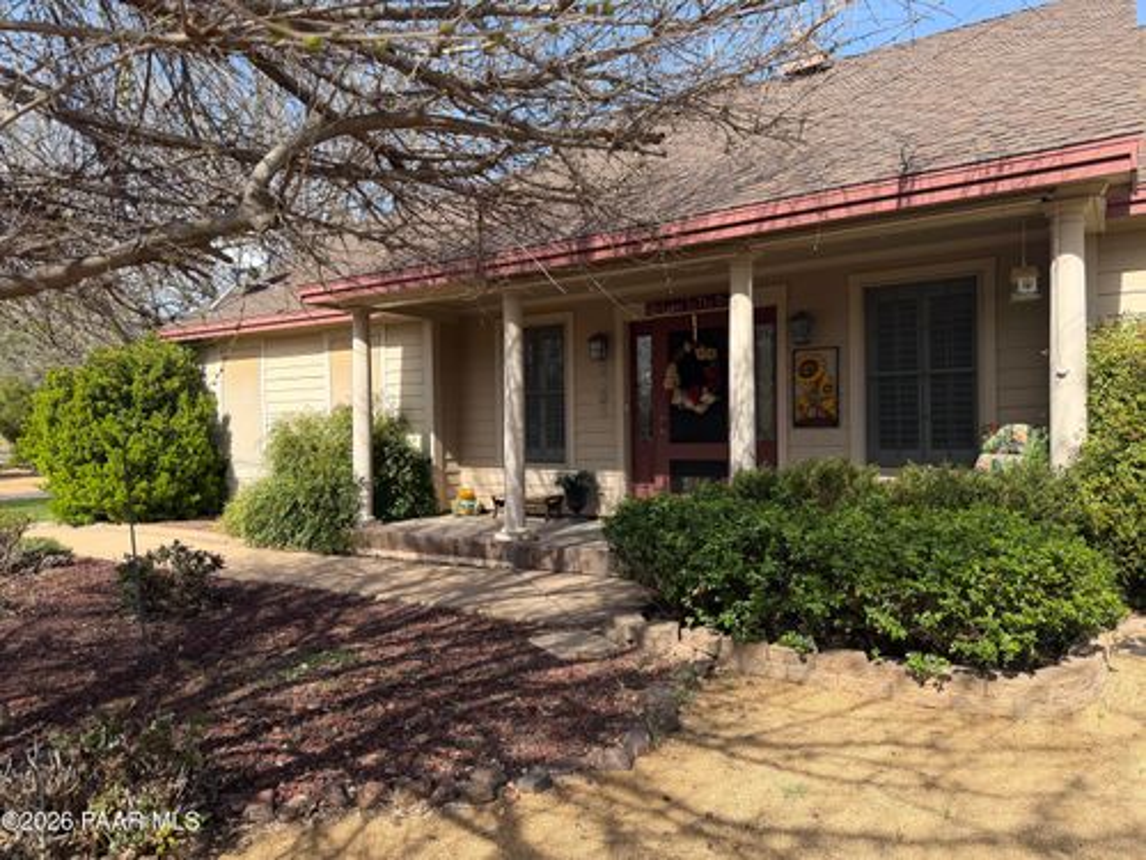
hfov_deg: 71.6
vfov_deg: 56.8
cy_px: 430
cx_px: 573
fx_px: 795
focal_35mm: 24
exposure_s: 1/2232
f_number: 1.78
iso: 100
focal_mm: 6.76
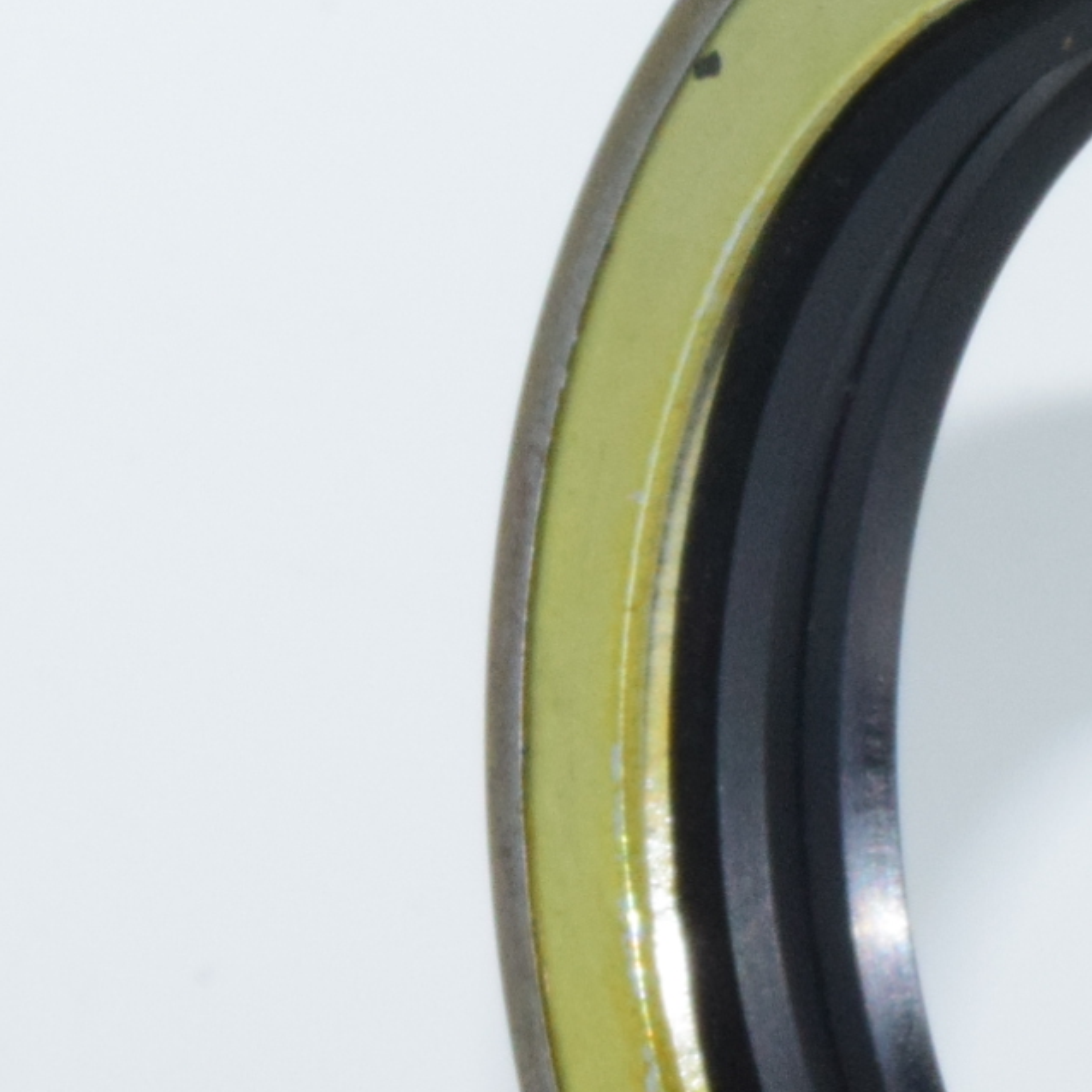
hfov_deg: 5.3
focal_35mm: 329
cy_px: 885
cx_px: 1402
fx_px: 11742
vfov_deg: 5.3
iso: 1600
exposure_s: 1/60
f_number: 36
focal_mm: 55
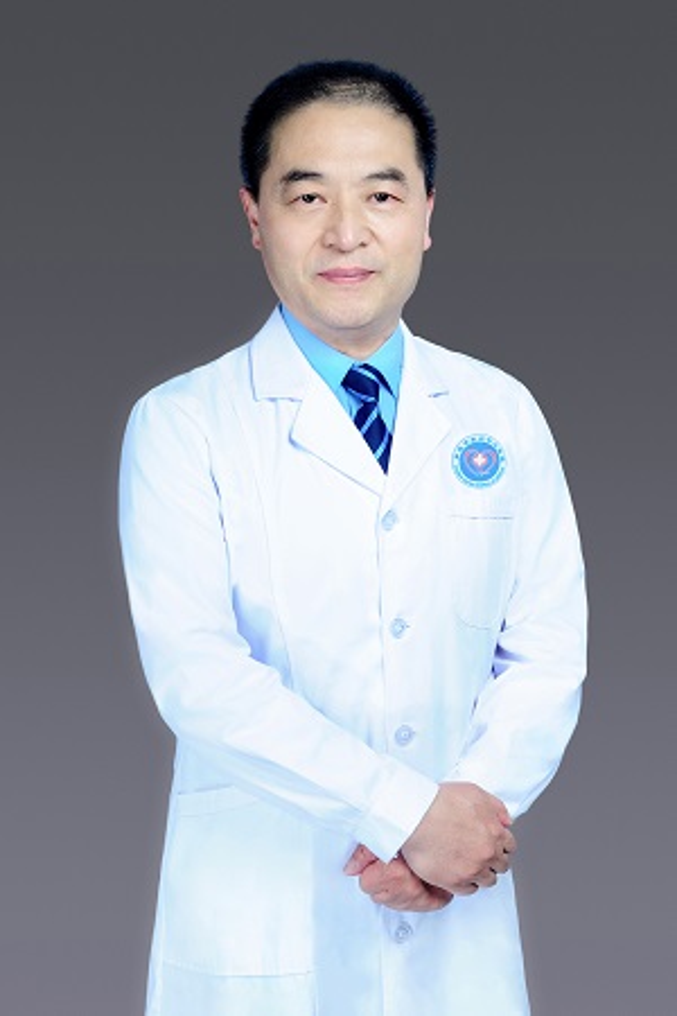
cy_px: 508
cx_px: 338
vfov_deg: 39.6
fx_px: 1410
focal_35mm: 50
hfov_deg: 27.0
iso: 200
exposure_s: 1/160
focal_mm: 50
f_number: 9
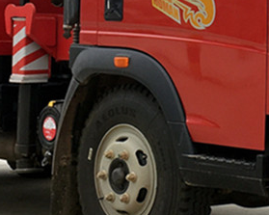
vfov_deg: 14.4
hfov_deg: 18.3
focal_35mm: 105
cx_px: 163
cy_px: -9
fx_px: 836
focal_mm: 4.15
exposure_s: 1/420
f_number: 2.2
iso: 25
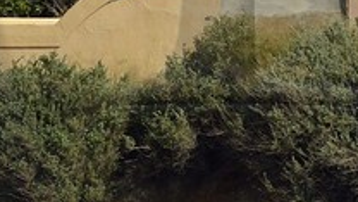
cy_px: -176
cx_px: 590
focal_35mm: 1487
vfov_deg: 0.8
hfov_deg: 1.5
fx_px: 14116
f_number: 11
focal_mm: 185
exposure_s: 1/500
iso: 200
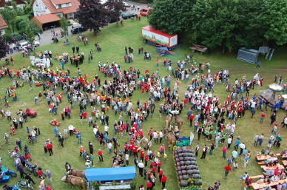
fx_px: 270
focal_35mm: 34
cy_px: 95
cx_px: 144
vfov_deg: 38.7
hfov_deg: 55.9
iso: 200
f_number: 8
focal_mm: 22
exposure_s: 1/200
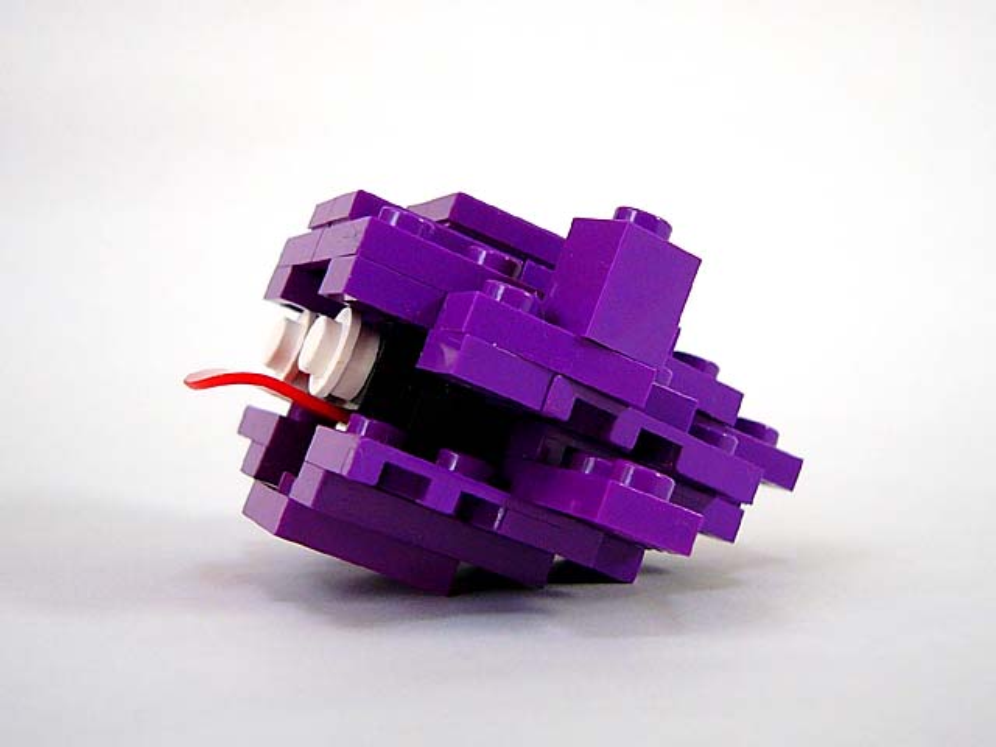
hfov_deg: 52.6
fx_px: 1007
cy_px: 374
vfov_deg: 40.7
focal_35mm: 35
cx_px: 498
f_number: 2.8
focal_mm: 5.8
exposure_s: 1/25
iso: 100
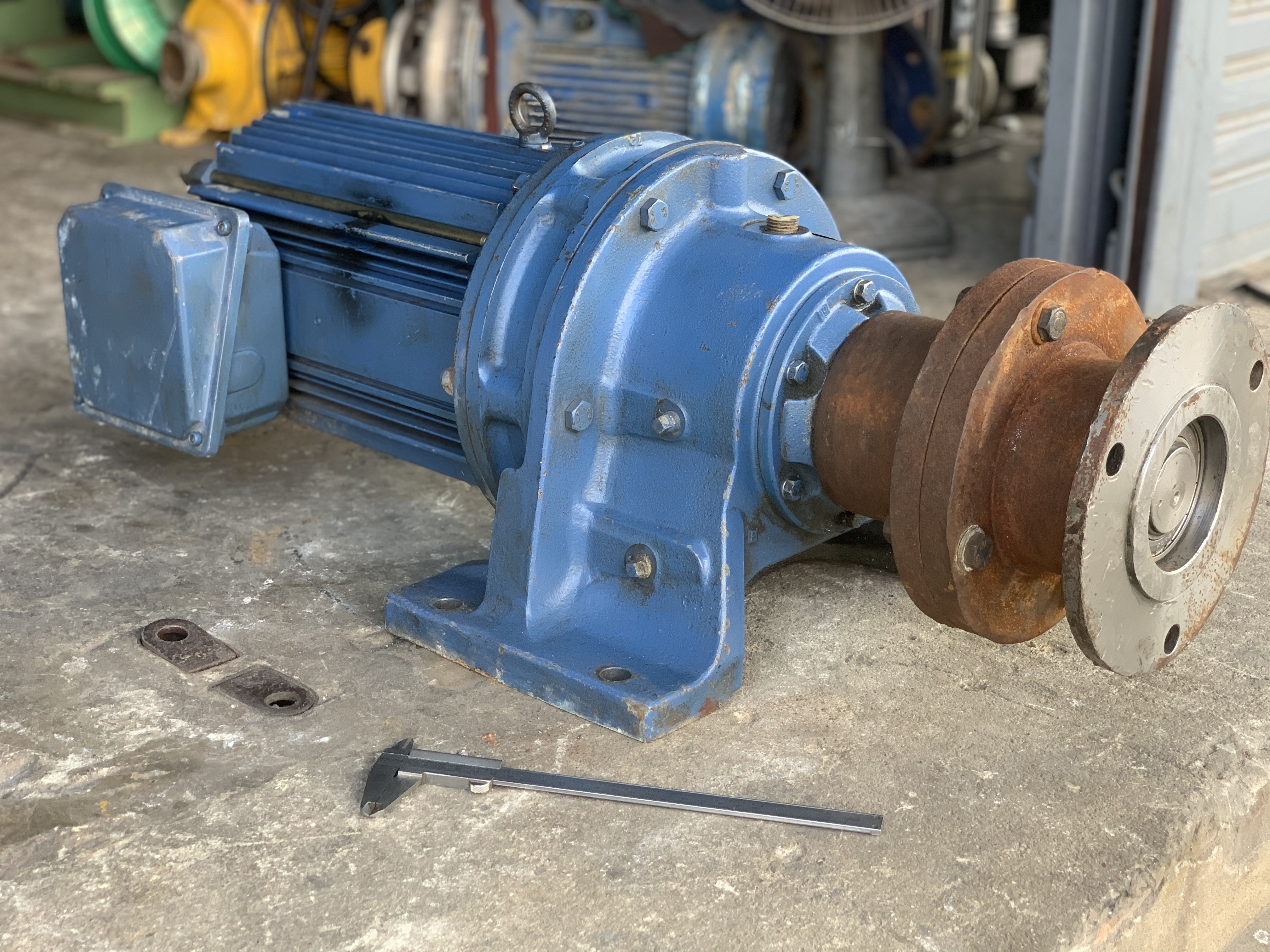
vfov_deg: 28.0
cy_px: 476
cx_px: 635
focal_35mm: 52
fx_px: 1908
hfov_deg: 36.8
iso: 100
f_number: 2.4
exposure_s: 1/122
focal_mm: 6
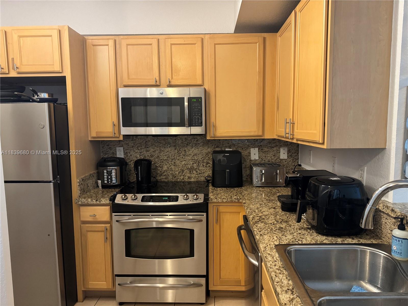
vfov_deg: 56.8
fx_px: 283
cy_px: 153
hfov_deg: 71.6
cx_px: 204
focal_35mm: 24
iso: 640
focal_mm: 6.76
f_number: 1.78
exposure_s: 1/60
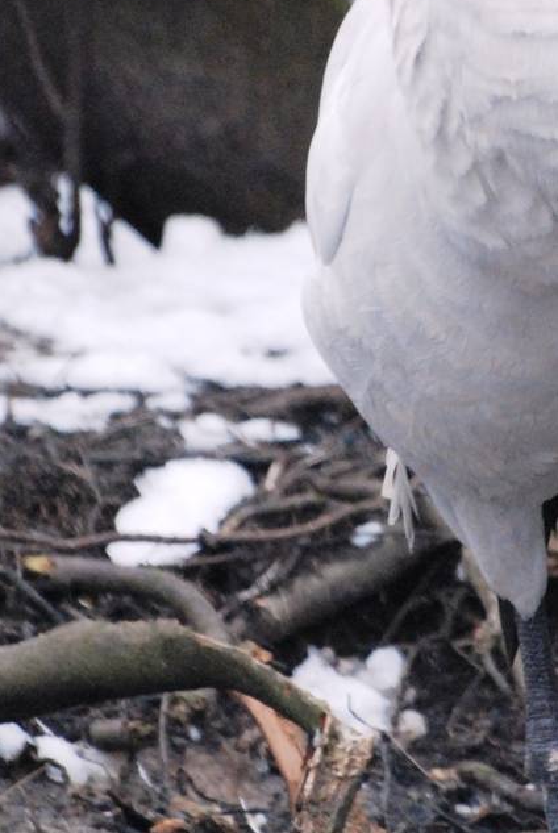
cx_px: 405
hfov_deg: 1.2
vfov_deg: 1.8
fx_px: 26370
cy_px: 317
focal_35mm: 1138
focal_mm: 300
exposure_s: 1/1250
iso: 1600
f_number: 5.6
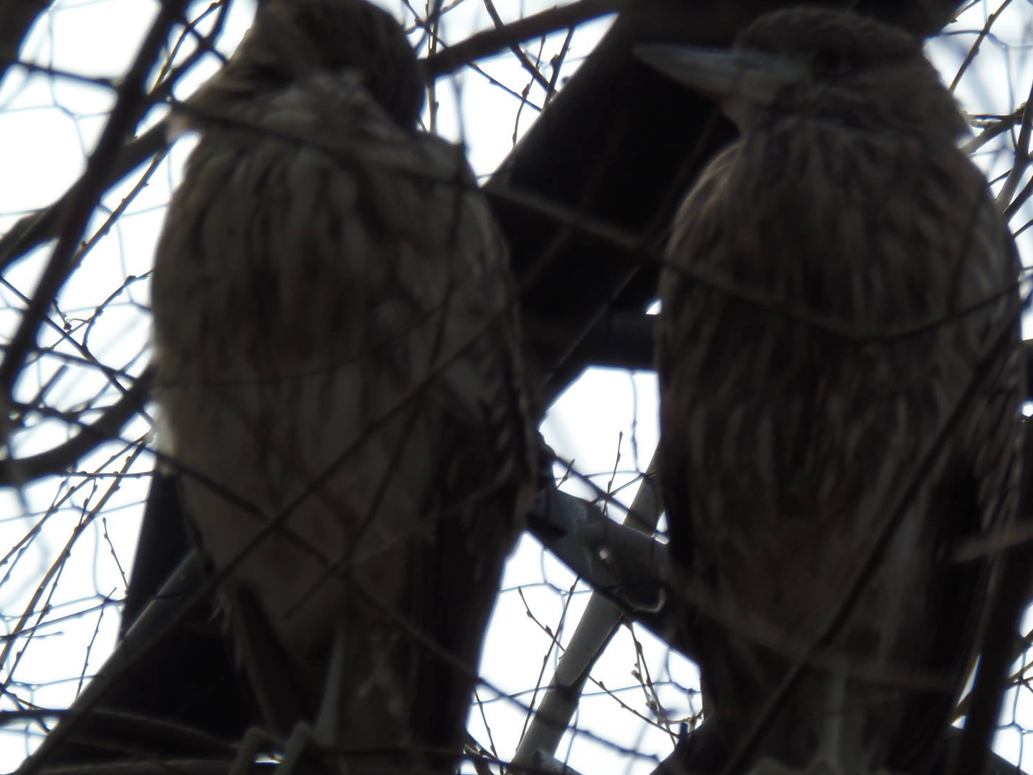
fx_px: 10804
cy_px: 389
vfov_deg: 4.1
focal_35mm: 362
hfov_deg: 5.5
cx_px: 564
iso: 64
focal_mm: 60.4
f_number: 5
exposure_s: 1/500
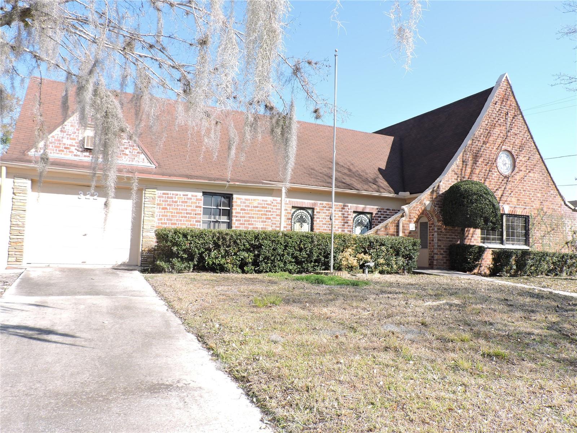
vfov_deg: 49.7
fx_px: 467
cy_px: 216
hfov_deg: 63.4
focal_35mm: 28
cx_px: 288
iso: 100
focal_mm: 5
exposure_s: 1/400
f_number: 3.1
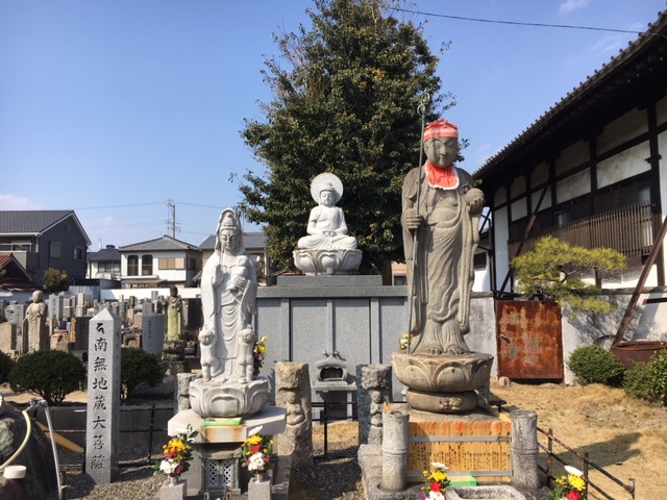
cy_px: 250
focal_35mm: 29
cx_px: 334
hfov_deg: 61.7
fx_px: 559
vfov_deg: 48.2
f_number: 2.2
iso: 25
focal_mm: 4.15
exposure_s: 1/1350
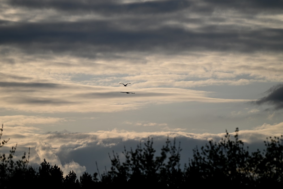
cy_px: 94
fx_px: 2359
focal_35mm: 300
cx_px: 142
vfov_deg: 4.6
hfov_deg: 6.9
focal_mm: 300
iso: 100
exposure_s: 1/1000
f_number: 5.6
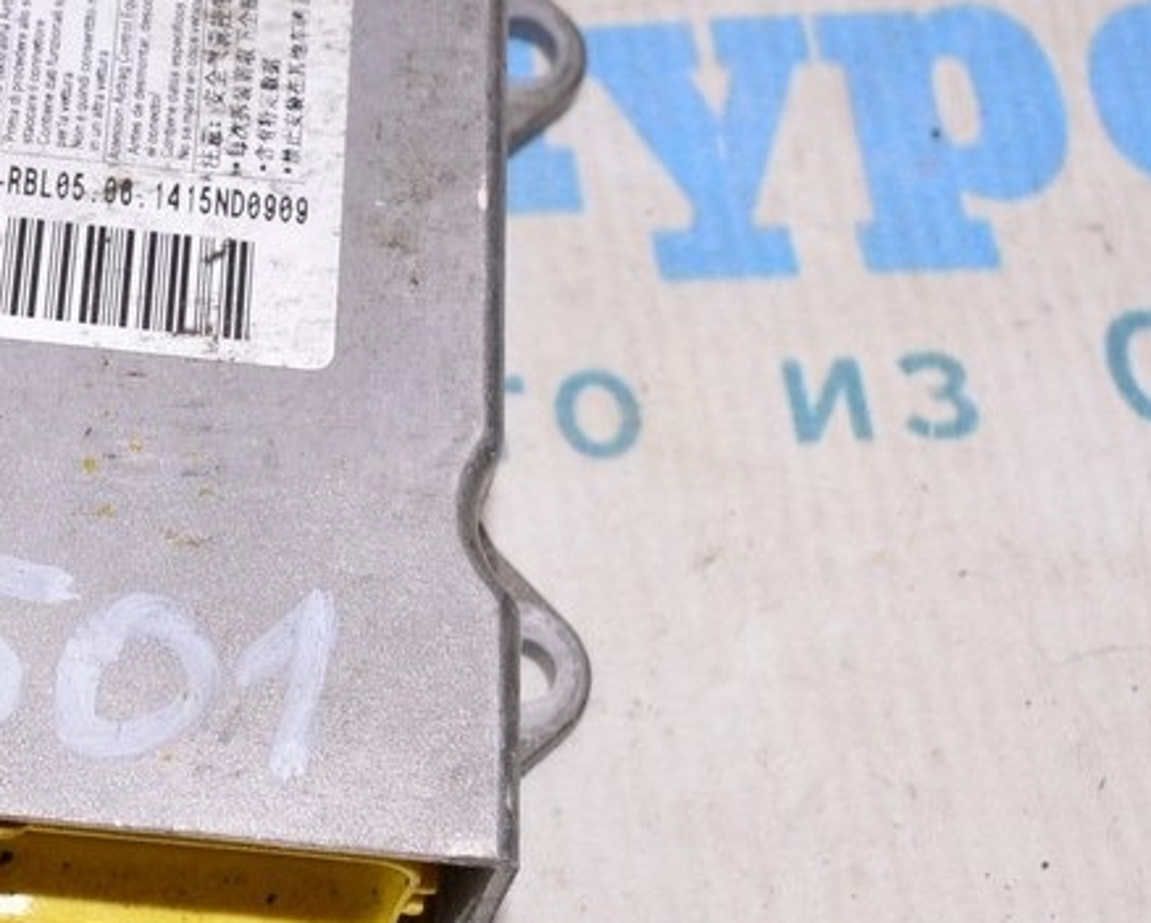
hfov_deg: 20.1
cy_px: 296
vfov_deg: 16.7
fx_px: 3136
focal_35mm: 92
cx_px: -11
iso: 1600
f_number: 8
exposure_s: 1/160
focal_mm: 28
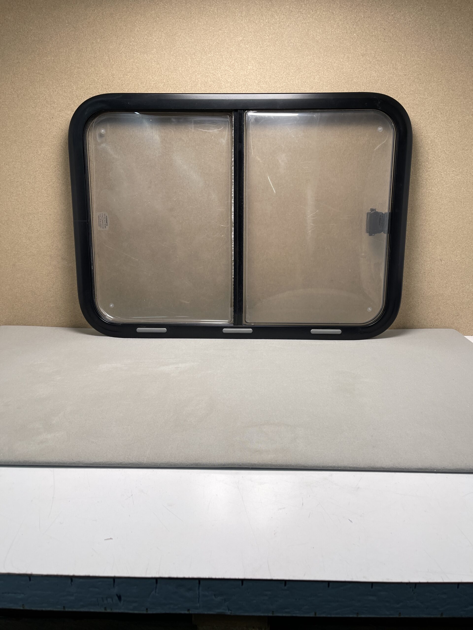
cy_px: 315
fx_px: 474
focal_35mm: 26
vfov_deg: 67.3
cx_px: 236
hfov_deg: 53.1
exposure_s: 1/100
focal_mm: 5.1
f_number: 1.6
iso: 40
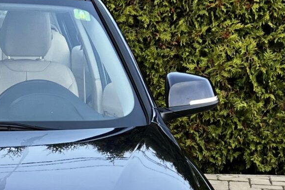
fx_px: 950
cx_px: -45
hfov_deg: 16.4
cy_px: 334
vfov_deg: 10.8
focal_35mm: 120
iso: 40
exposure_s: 1/264
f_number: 1.5
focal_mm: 5.7
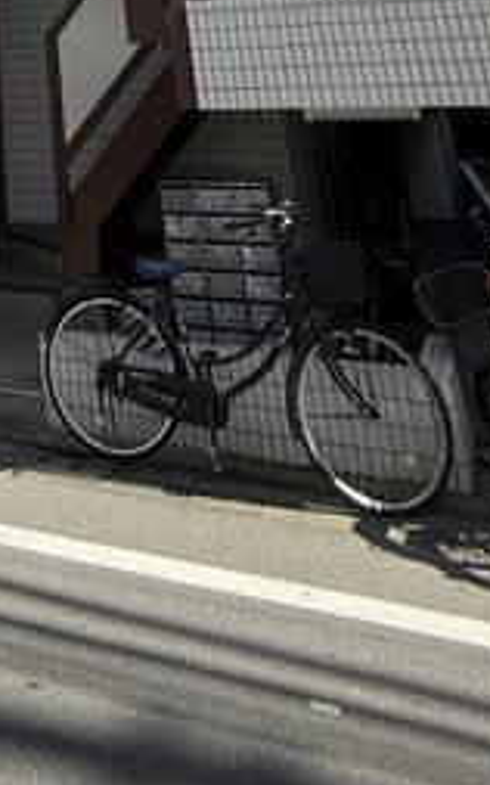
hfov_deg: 27.6
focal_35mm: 41
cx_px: -91
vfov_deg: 34.5
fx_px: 877
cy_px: -230
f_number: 2.2
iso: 50
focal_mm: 2.22
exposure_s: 1/490
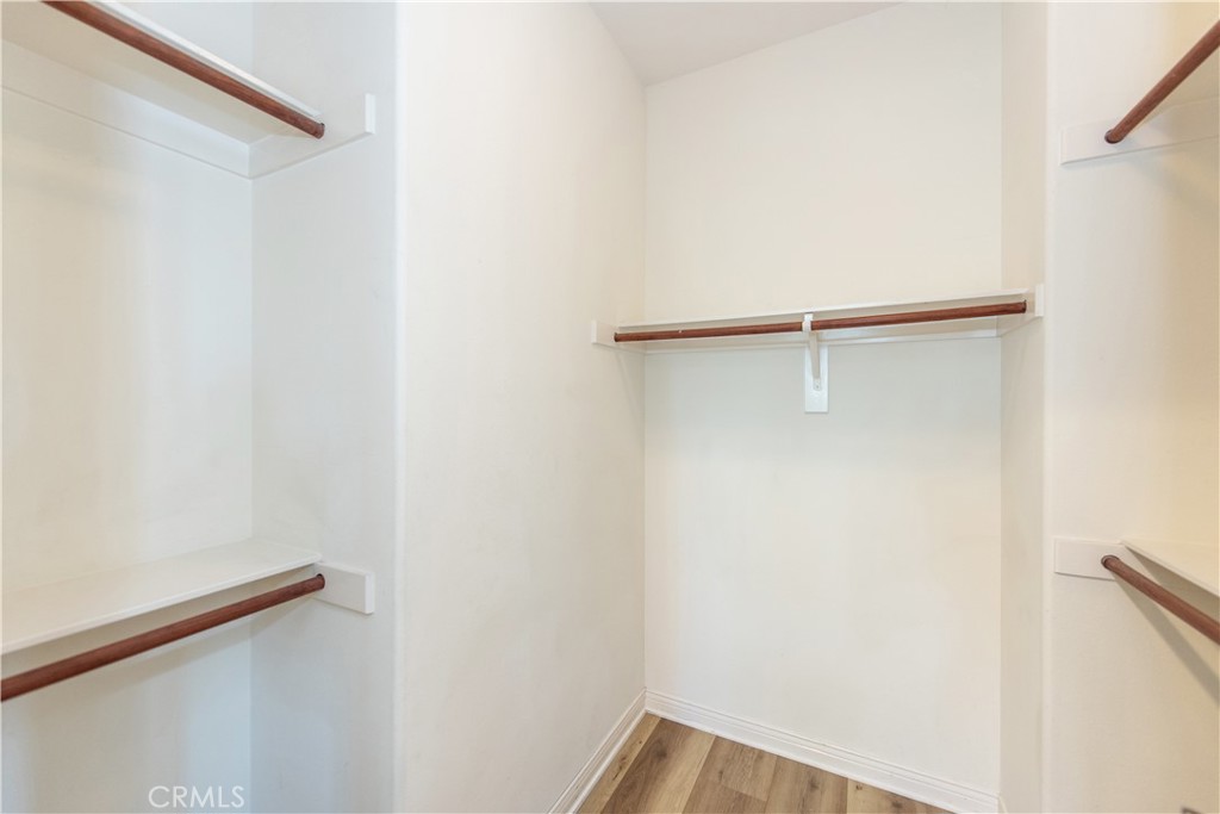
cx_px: 610
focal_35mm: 14
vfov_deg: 81.2
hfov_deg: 104.2
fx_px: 474
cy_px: 407
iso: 800
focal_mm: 14
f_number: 3.5
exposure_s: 1/60
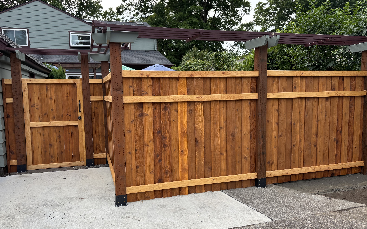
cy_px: 120
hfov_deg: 64.6
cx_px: 183
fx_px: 290
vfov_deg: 43.1
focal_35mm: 29
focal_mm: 5.96
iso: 50
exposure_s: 1/591
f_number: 1.6
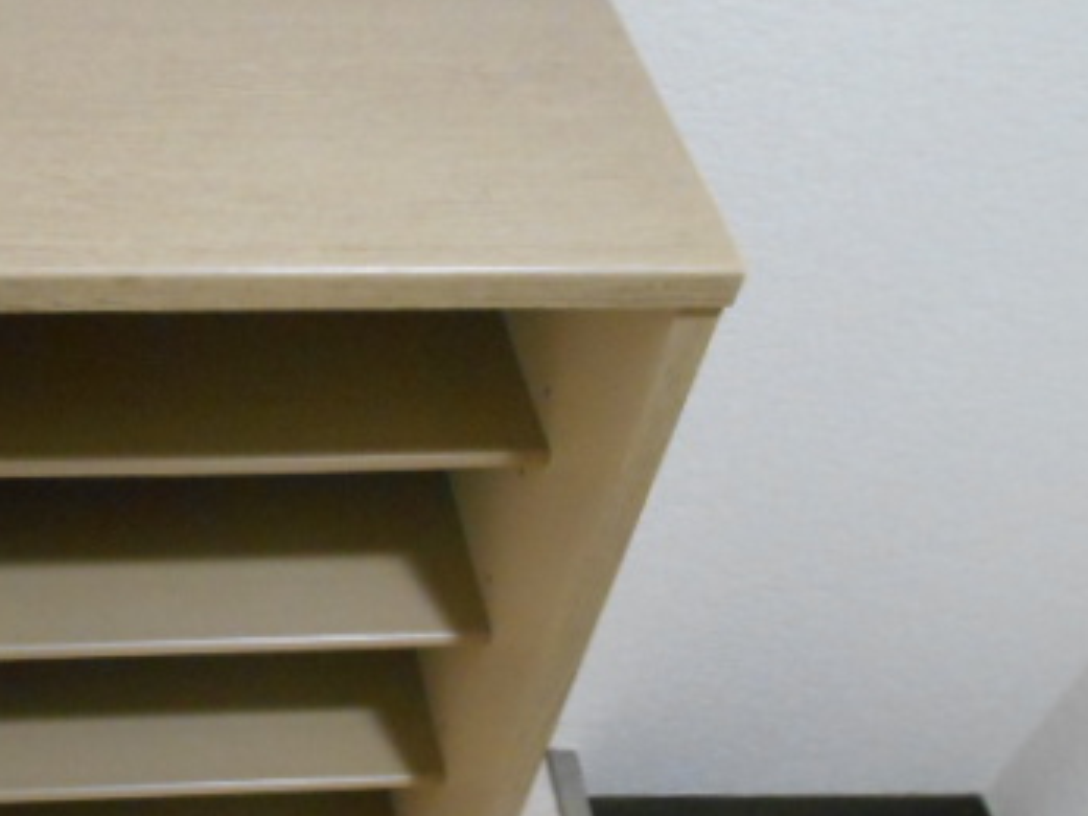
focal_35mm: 48
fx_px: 1508
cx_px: 166
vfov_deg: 30.0
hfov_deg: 37.7
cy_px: 549
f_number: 3.2
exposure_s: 1/8
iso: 640
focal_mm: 4.6
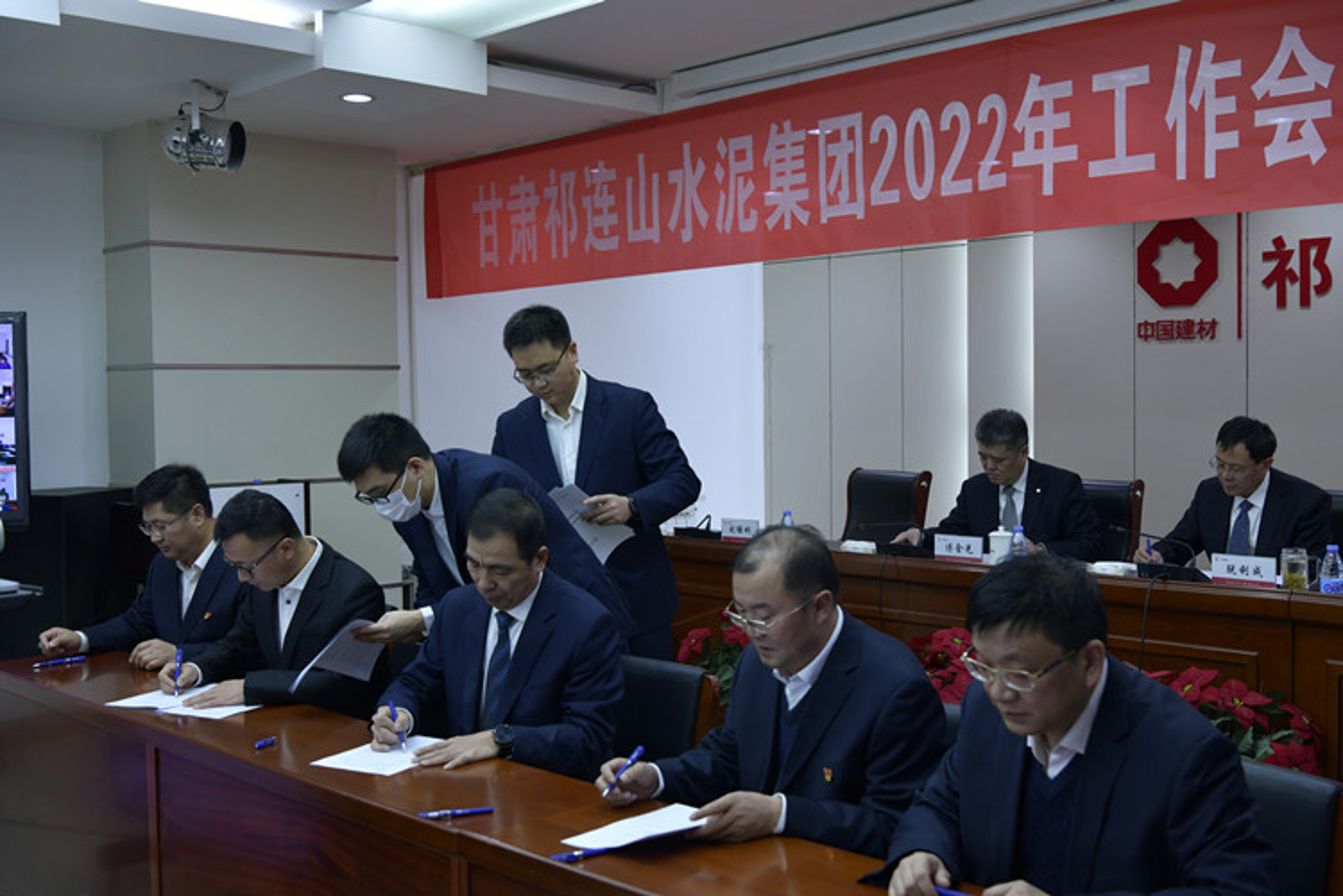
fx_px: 1492
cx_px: 672
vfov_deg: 33.4
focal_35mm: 40
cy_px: 448
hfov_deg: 48.5
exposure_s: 1/100
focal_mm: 40
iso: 1000
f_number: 5
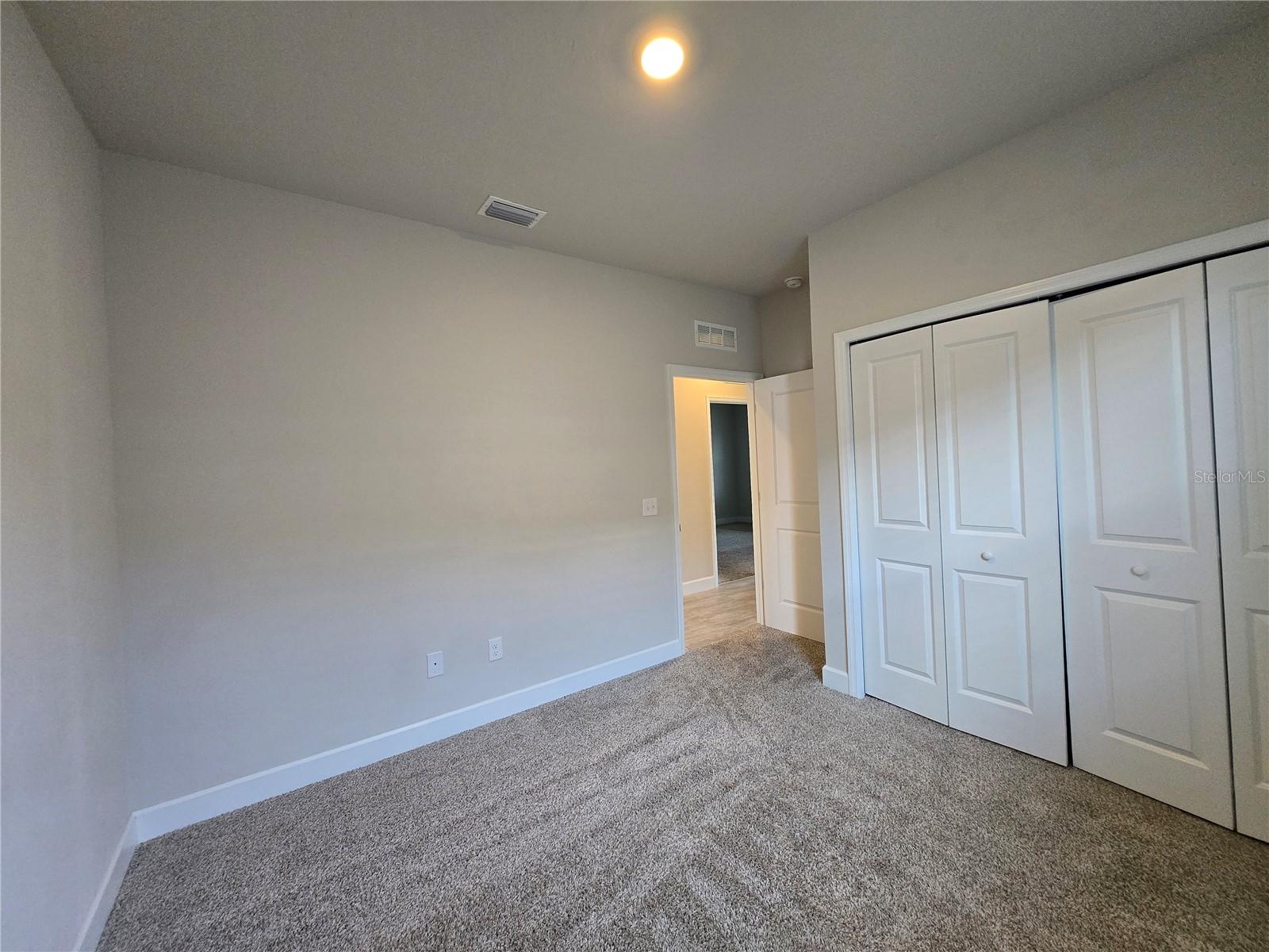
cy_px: 476
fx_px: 477
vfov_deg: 89.9
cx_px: 634
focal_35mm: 13
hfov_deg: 106.2
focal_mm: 1.7
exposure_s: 1/60
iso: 200
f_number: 2.2
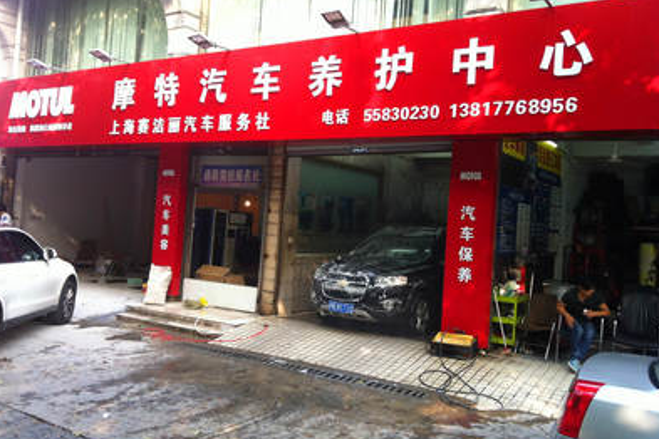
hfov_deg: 51.9
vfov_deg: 35.9
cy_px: 218
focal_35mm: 37
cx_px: 329
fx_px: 677
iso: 80
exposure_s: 1/60
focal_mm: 3.85
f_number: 2.8
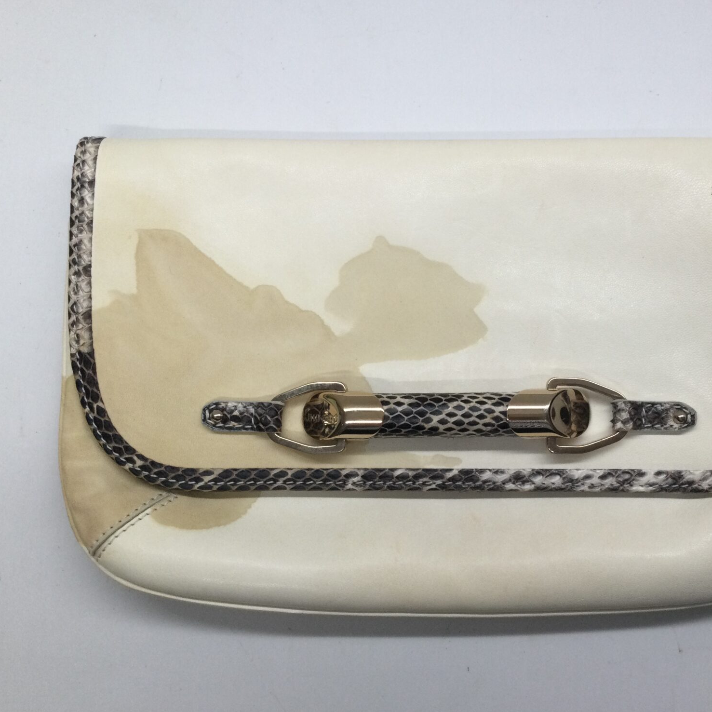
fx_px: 884
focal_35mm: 38
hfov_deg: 43.4
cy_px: 354
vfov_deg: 43.9
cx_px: 453
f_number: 2.4
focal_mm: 3.3
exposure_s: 1/40
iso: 25
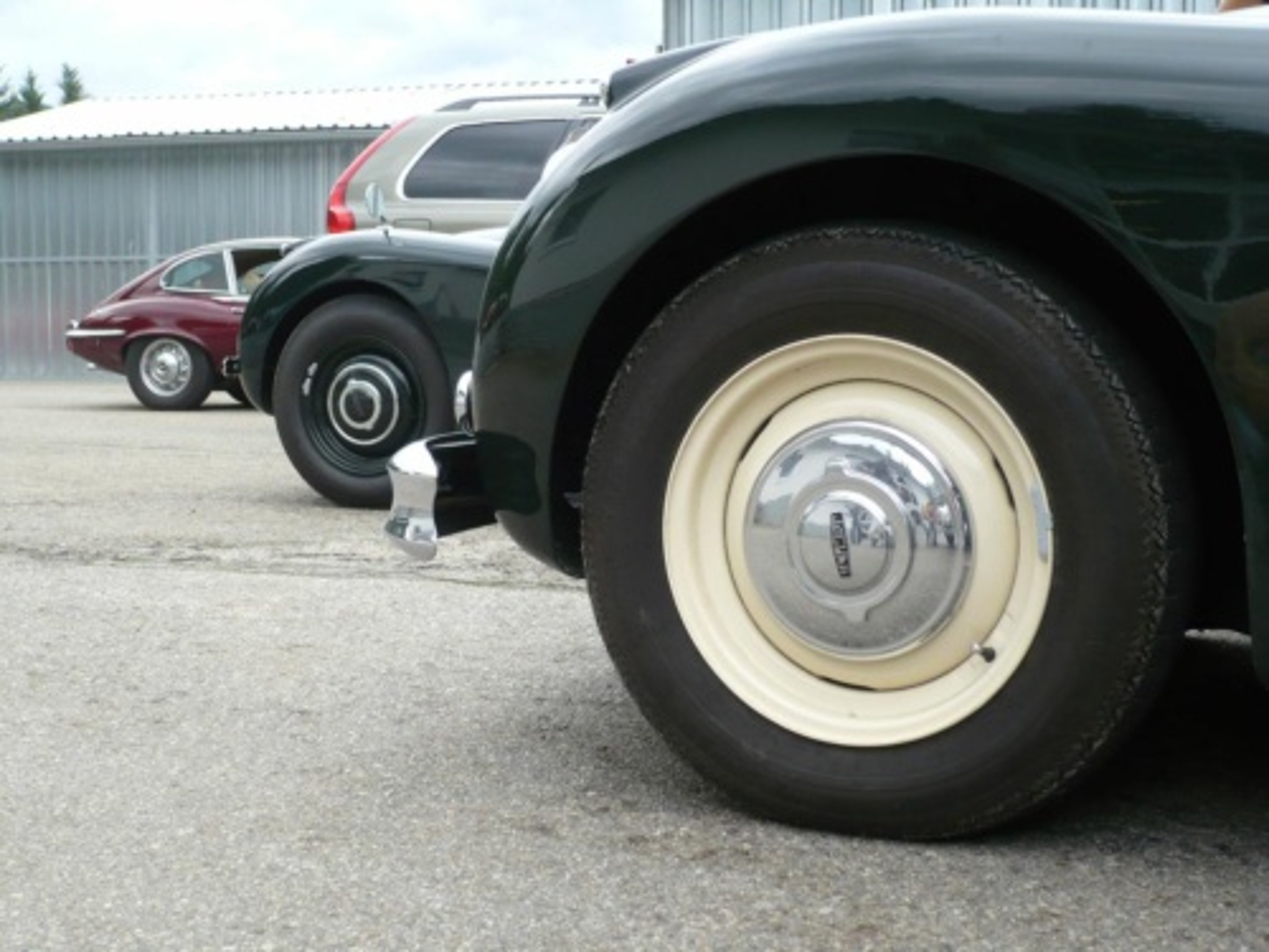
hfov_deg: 38.2
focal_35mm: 50
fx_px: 1833
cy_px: 476
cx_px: 634
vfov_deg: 29.1
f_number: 3.4
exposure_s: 1/160
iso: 100
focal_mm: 8.3
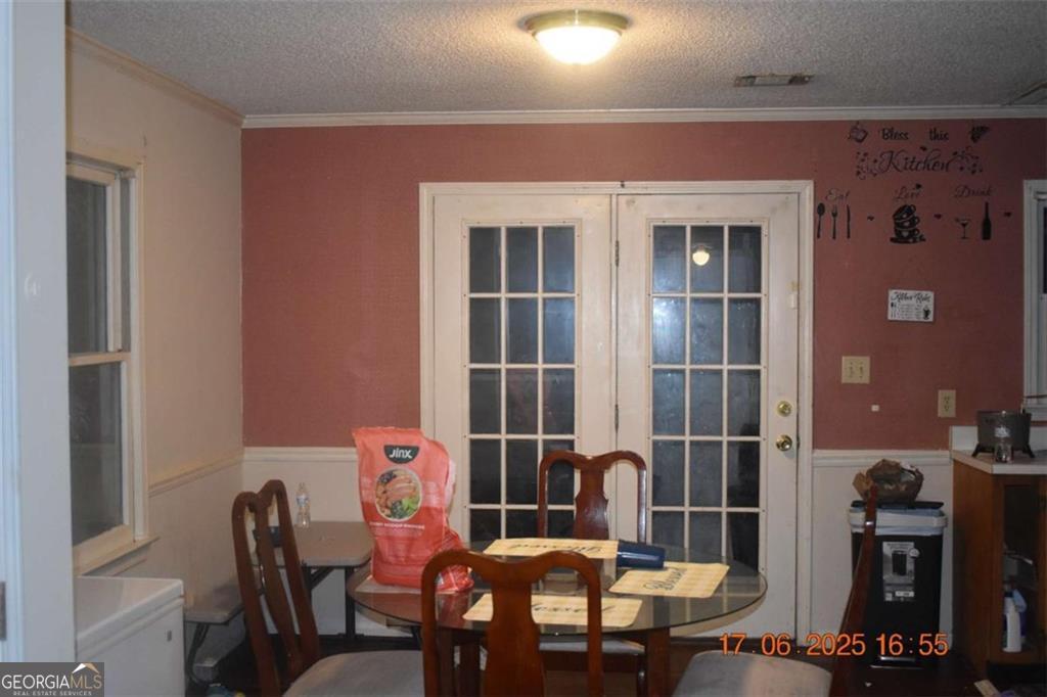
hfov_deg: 47.9
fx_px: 1177
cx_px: 524
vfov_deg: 33.0
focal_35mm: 40
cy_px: 348
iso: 1600
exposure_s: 1/100
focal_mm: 27
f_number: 4
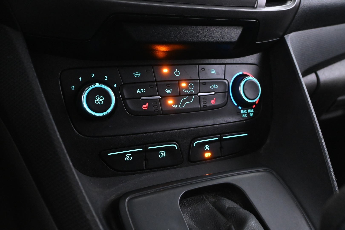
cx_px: 172
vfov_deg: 39.1
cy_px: 115
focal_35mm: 34
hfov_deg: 56.1
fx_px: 323
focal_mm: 22.5
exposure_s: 1/15
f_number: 5.6
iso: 6400
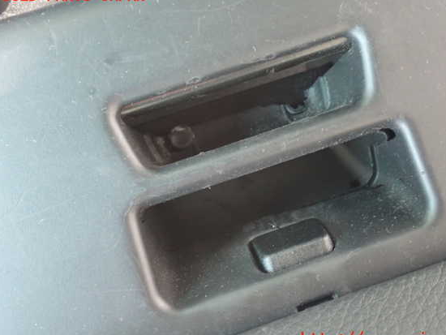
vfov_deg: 30.3
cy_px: 168
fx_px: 619
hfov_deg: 39.6
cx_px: 241
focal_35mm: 48
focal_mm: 7.84
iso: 800
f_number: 2.9
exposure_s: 1/20
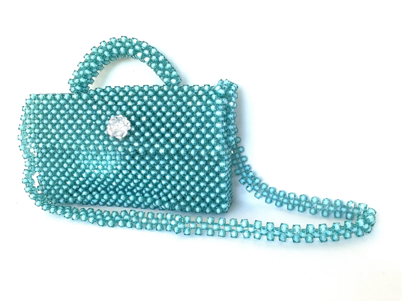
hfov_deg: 61.7
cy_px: 150
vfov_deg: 48.2
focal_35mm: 29
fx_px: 337
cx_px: 201
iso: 32
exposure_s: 1/122
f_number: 1.8
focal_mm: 3
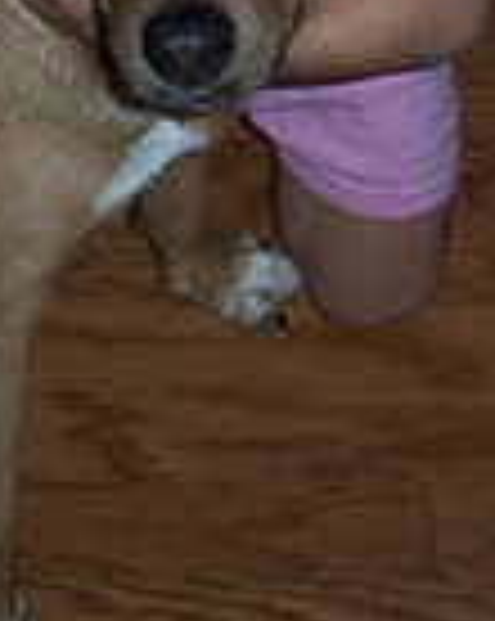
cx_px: 896
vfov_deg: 10.7
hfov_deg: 8.4
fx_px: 3230
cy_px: -238
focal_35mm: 176
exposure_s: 1/30
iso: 140
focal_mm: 6
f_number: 4.5
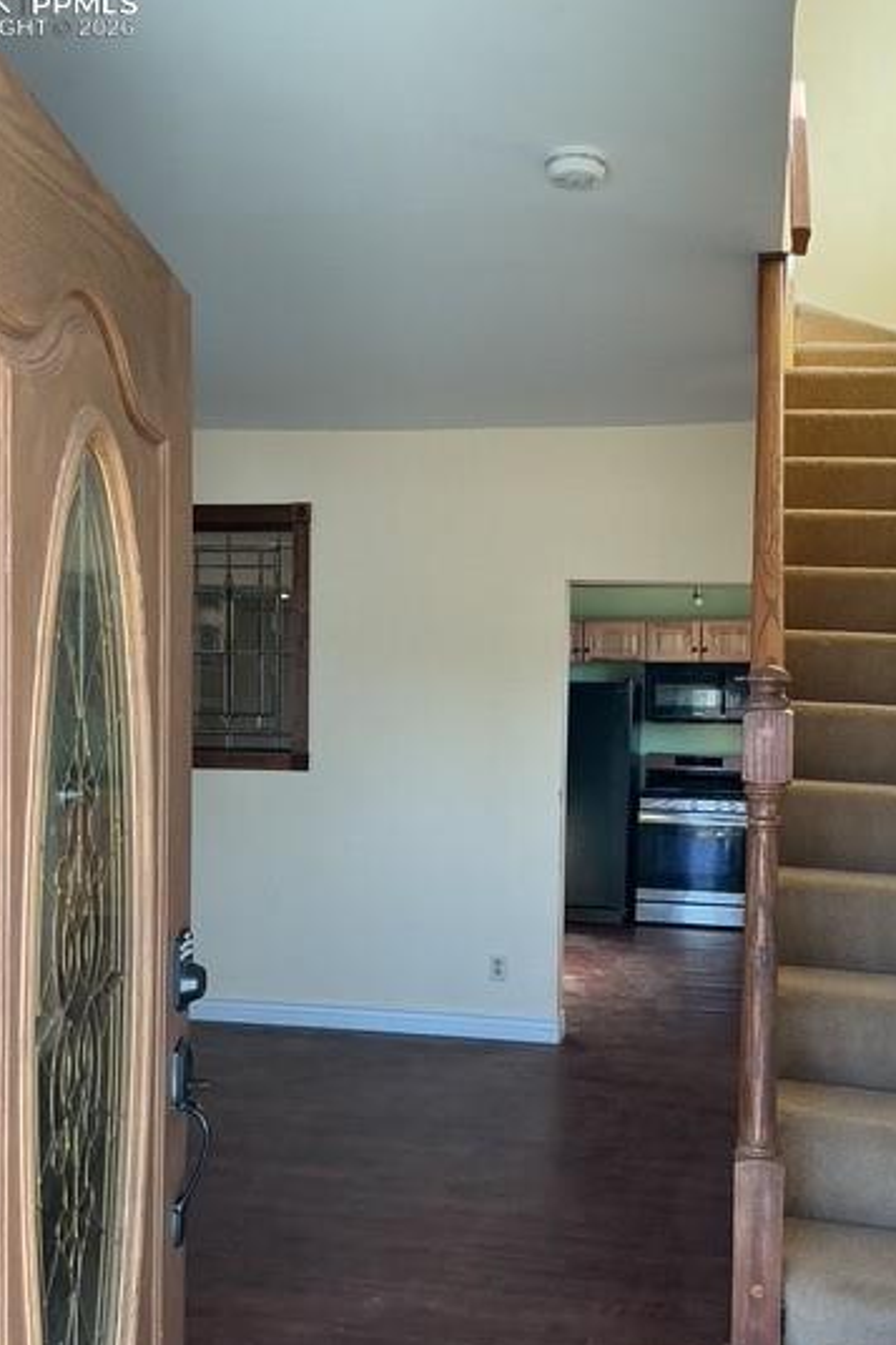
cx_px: 504
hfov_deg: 36.8
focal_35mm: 36
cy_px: 775
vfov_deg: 52.9
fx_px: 1345
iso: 50
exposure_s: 1/120
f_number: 1.8
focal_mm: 3
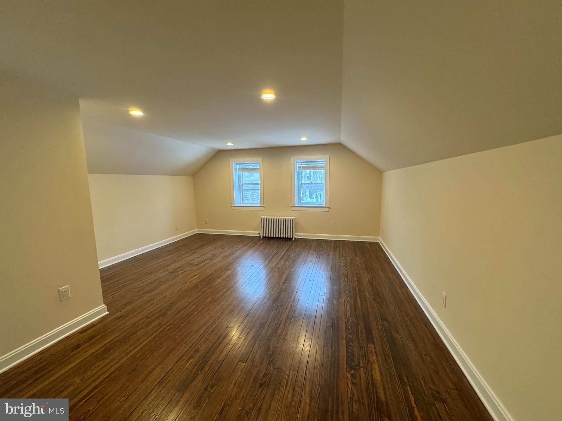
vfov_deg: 85.7
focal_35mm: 14
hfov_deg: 102.1
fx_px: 227
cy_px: 210
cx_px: 281
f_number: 2.2
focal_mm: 2.22
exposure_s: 1/120
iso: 320
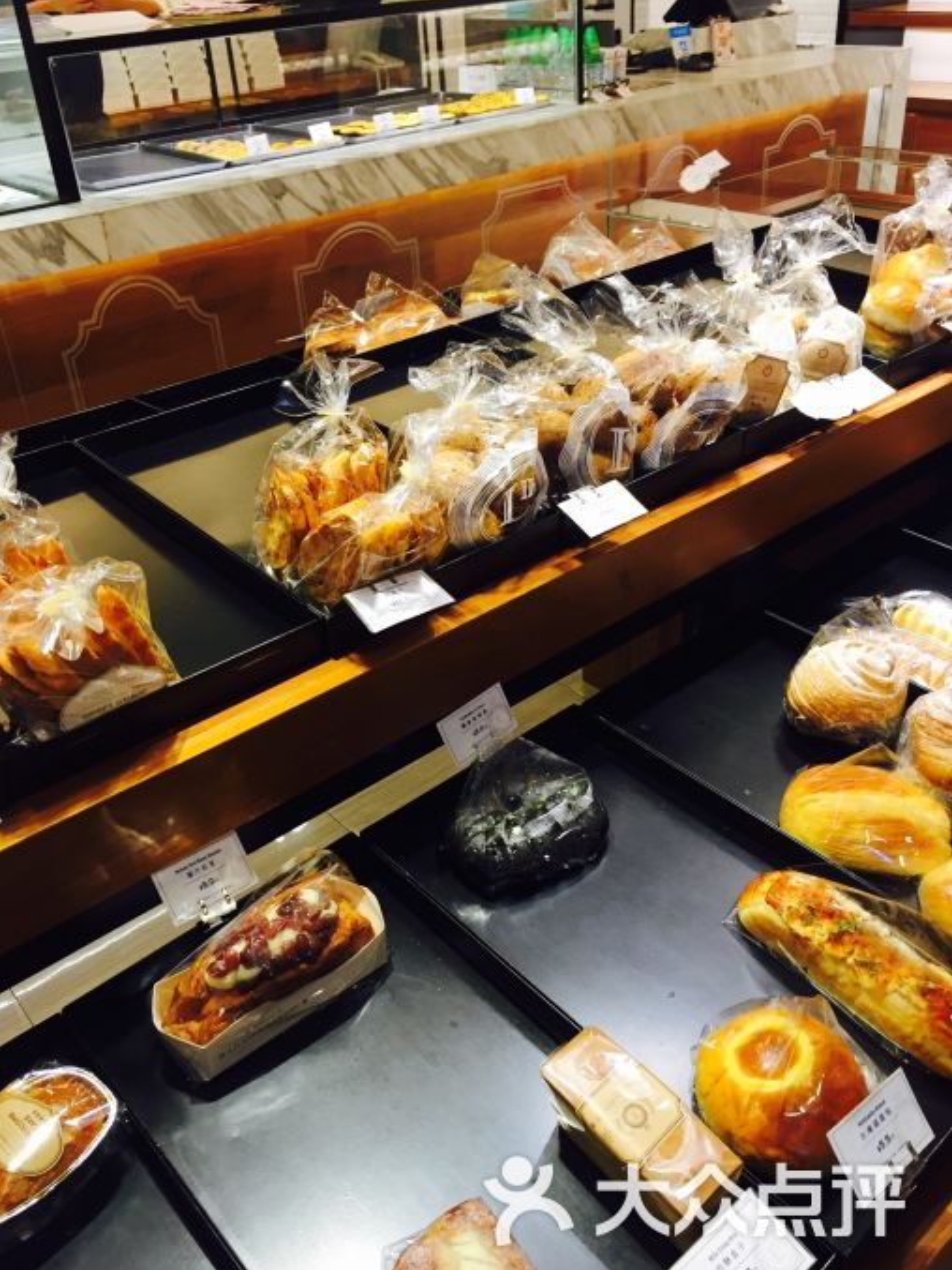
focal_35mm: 30
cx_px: 462
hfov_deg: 46.8
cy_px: 642
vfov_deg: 60.0
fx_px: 1100
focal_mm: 4.15
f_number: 2.2
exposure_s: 1/33
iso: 50
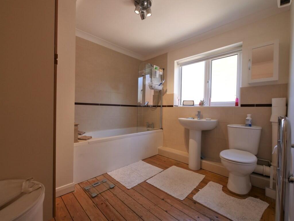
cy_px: 110
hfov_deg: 102.0
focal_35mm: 14
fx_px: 119
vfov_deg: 85.7
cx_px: 147
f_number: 4
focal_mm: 7
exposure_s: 1/60
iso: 320
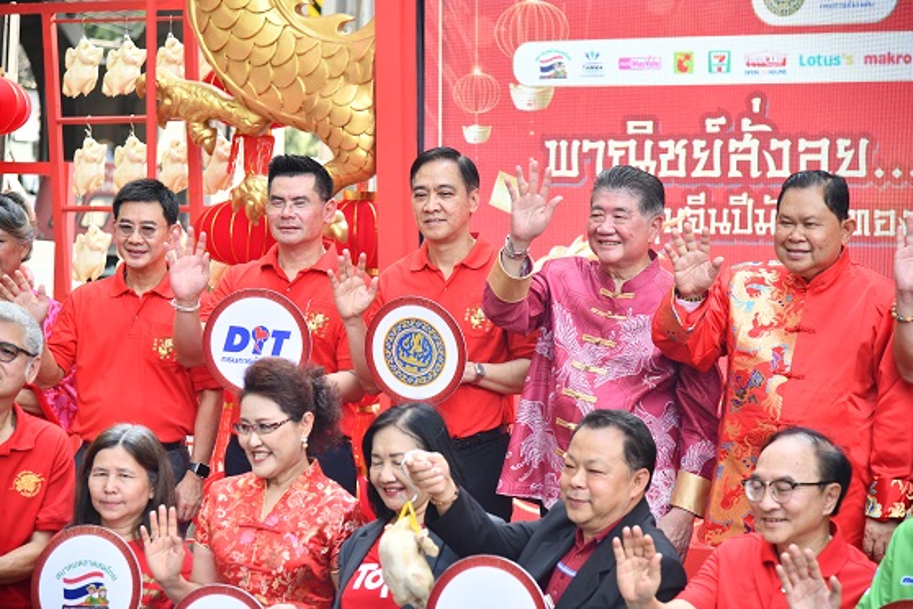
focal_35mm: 98
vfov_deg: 14.0
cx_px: 456
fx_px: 2485
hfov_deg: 20.8
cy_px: 304
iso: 560
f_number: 5
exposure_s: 1/250
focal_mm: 98
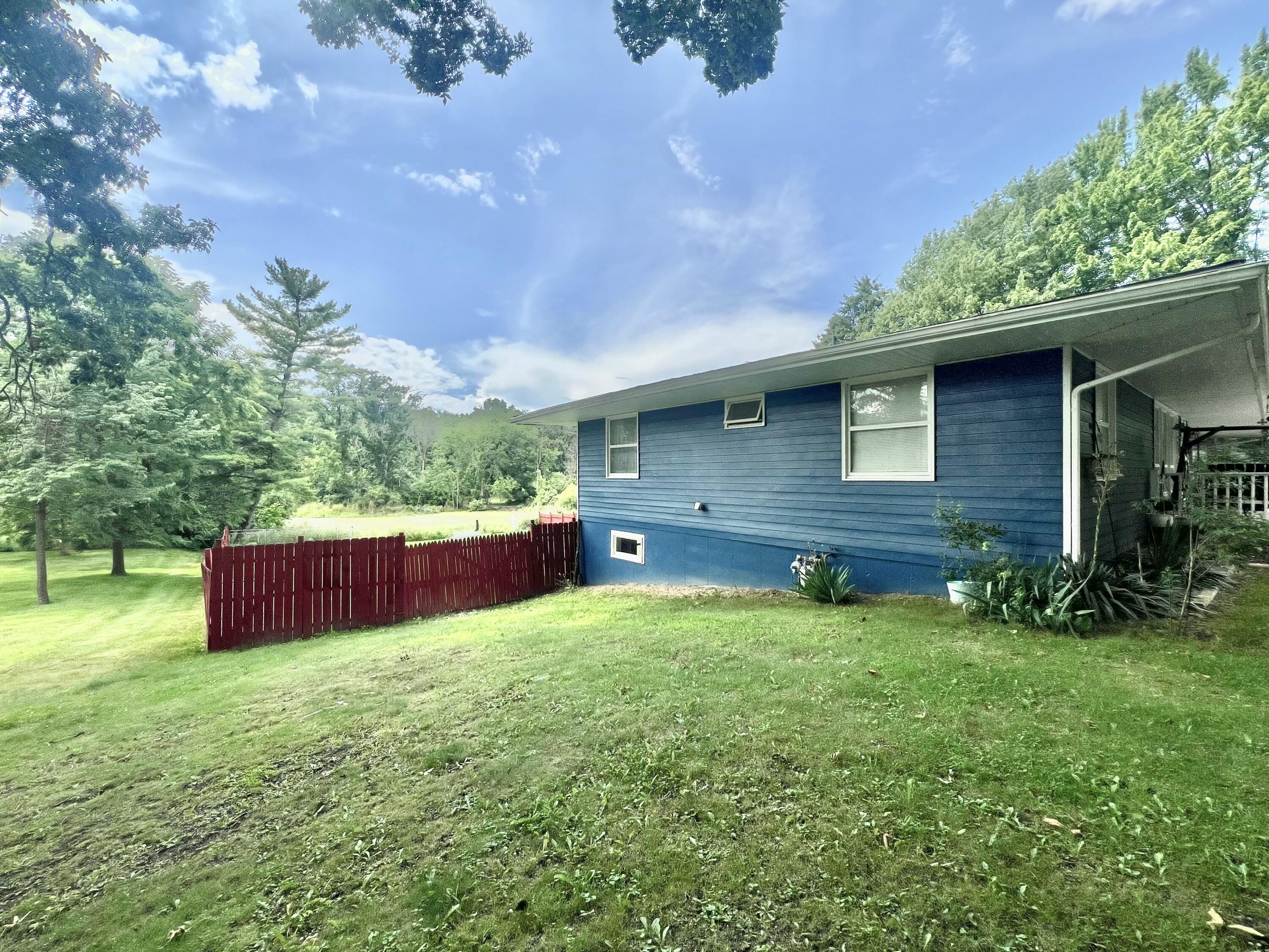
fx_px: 477
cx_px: 634
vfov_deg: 89.9
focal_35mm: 13
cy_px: 476
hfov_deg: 106.2
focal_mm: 1.57
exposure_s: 1/1508
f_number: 1.8
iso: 32
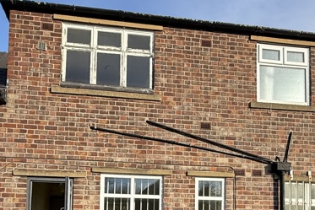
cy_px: 207
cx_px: 159
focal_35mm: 40
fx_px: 350
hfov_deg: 48.4
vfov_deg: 31.1
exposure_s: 1/928
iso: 50
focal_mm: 2.22
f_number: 2.2
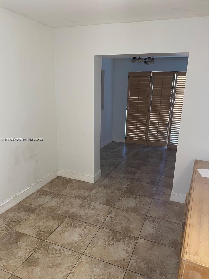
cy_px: 140
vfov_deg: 67.3
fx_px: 209
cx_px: 104
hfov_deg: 53.1
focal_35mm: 26
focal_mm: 4.2
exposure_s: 1/17
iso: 40
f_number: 1.6
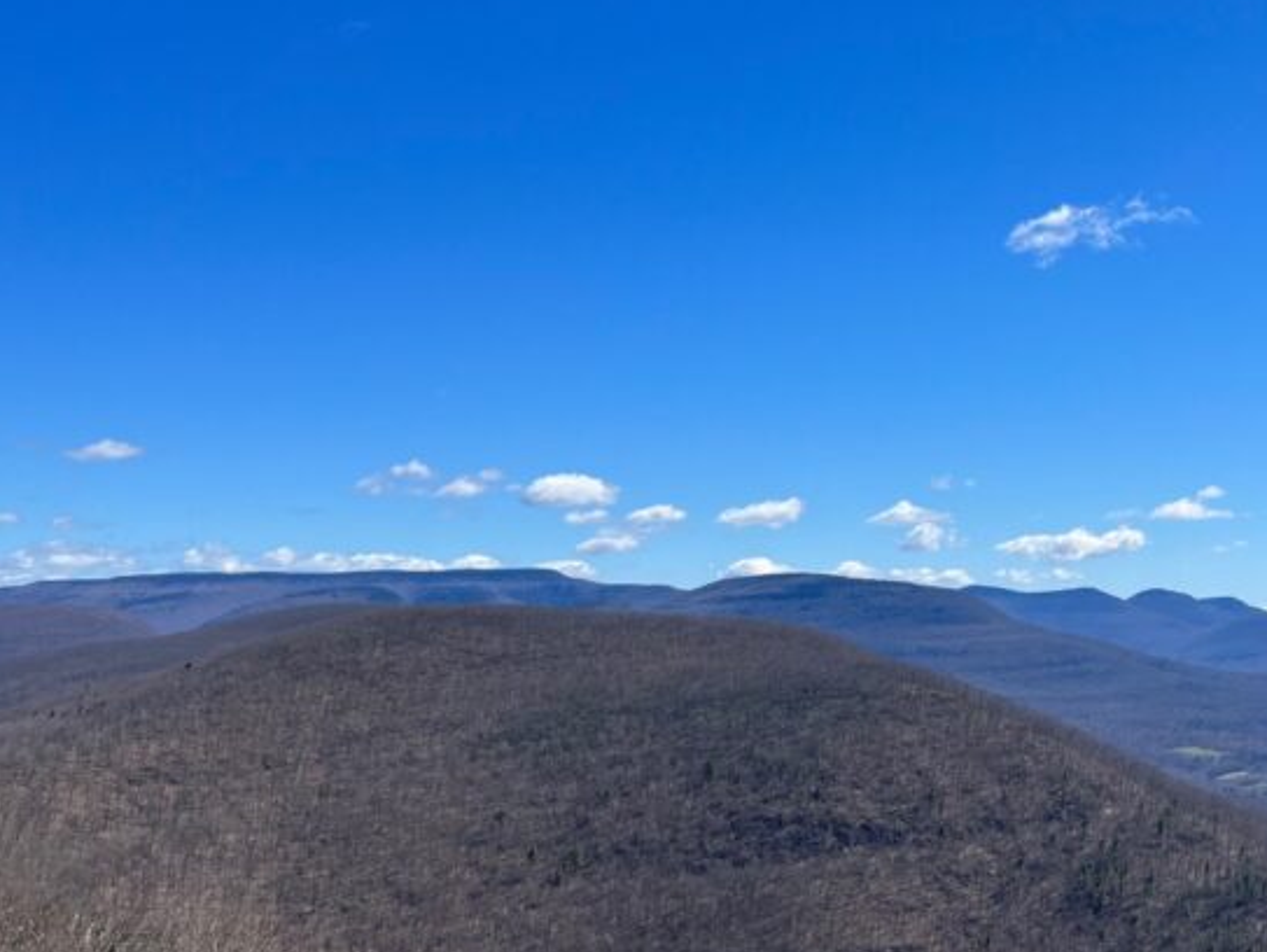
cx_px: 894
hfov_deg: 38.2
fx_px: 1795
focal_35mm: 49
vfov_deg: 29.7
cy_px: 523
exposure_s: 1/4484
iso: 50
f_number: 1.6
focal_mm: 5.1
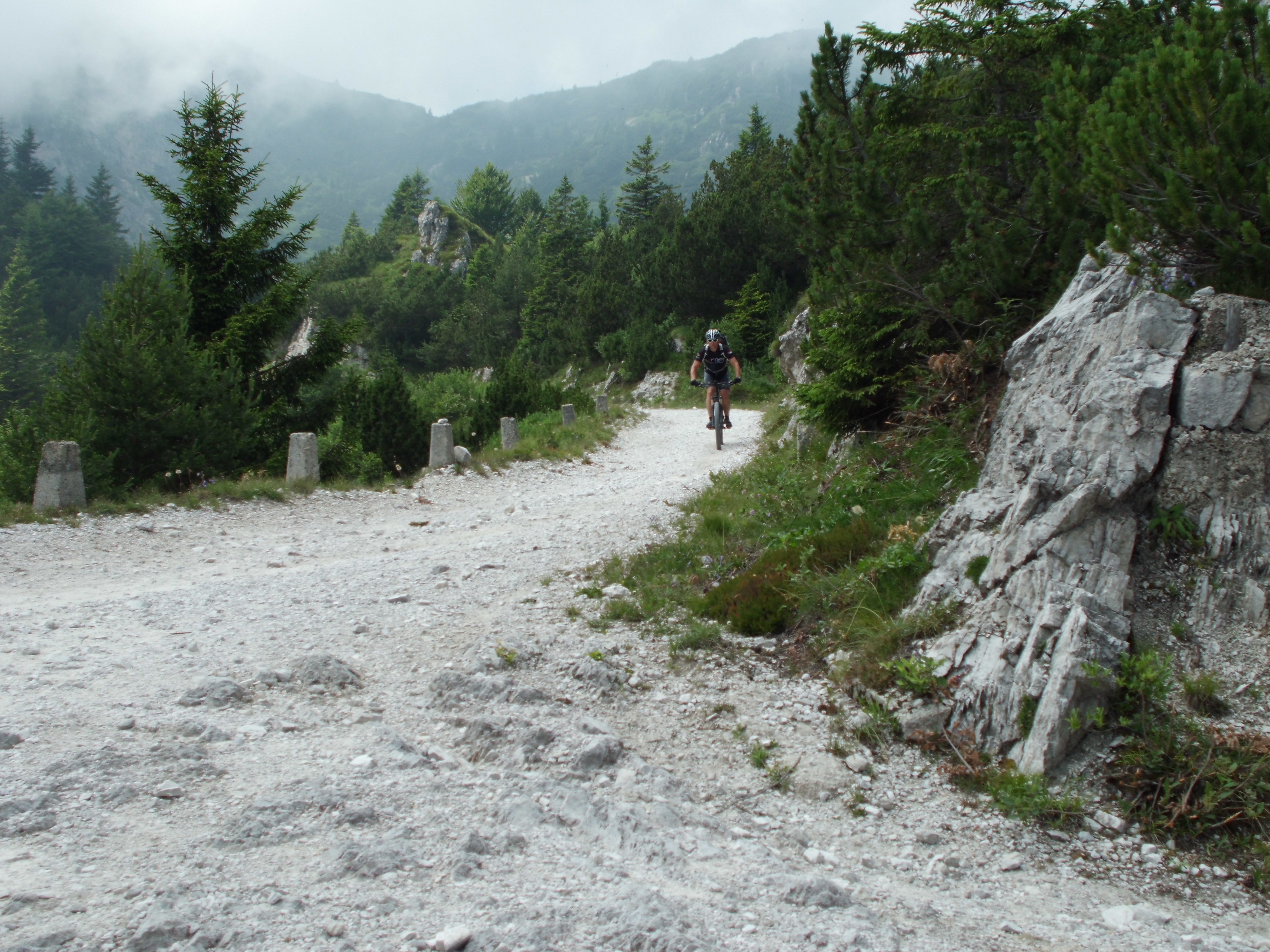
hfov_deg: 42.9
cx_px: 635
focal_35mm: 44
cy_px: 476
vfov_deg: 32.9
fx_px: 1614
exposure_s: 1/500
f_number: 4.2
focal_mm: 7.9
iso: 64
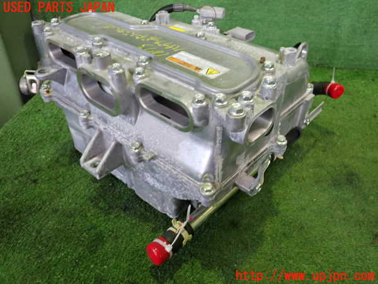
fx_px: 328
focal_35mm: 30
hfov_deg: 60.0
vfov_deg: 46.8
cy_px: 142
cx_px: 189
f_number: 2.3
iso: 320
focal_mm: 5.4
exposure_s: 1/30
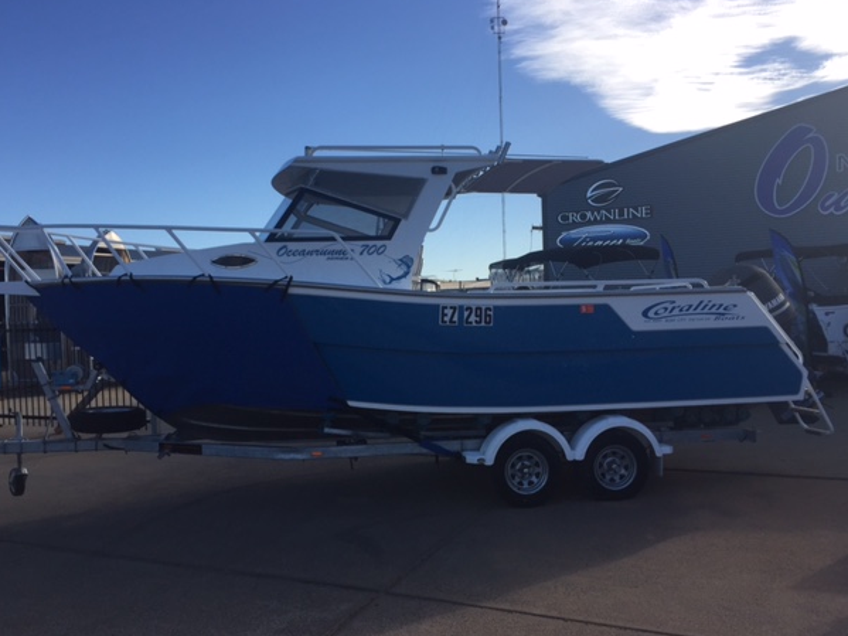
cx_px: 406
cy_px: 322
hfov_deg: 58.3
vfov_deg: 45.4
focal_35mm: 31
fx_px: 759
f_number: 2.2
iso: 32
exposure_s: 1/1721
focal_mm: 4.15
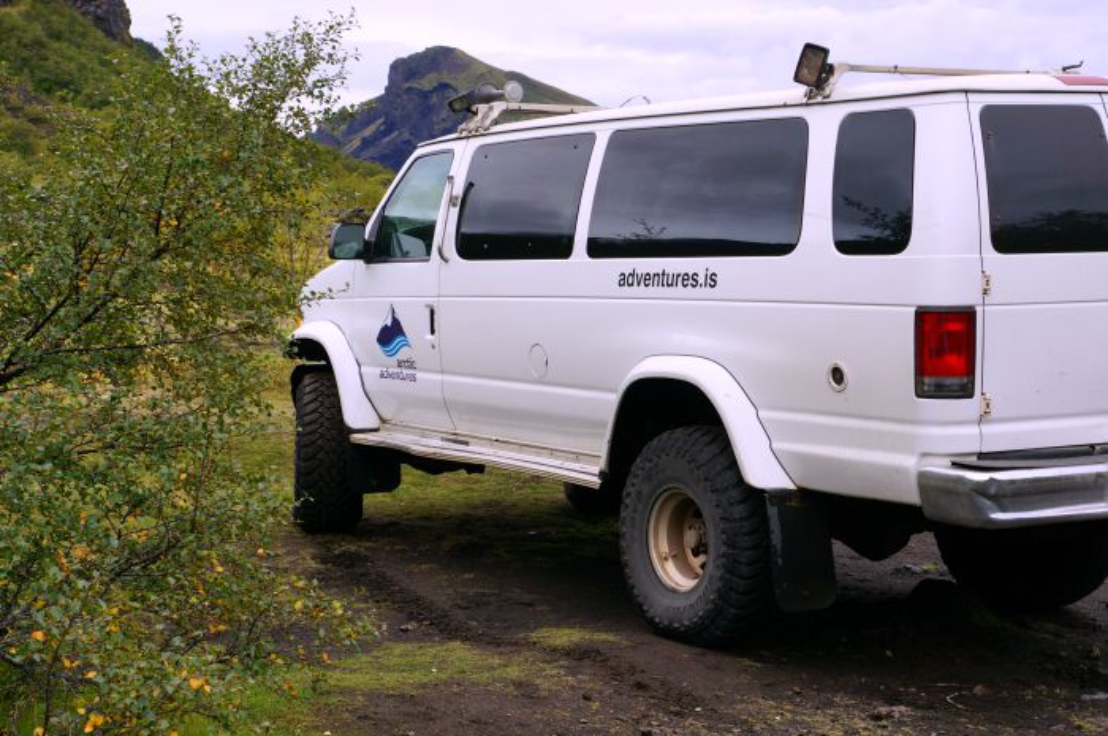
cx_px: 554
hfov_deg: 32.7
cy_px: 368
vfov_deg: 22.0
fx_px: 1891
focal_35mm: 62
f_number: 8
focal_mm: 41
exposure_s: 1/100
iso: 100
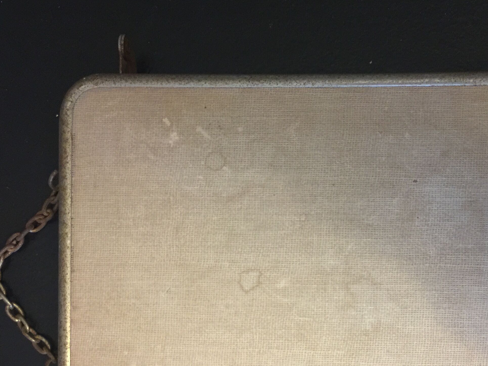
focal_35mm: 49
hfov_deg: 38.7
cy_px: 276
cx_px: 303
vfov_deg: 29.2
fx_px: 691
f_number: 2.2
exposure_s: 1/10
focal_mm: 4.15
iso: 125
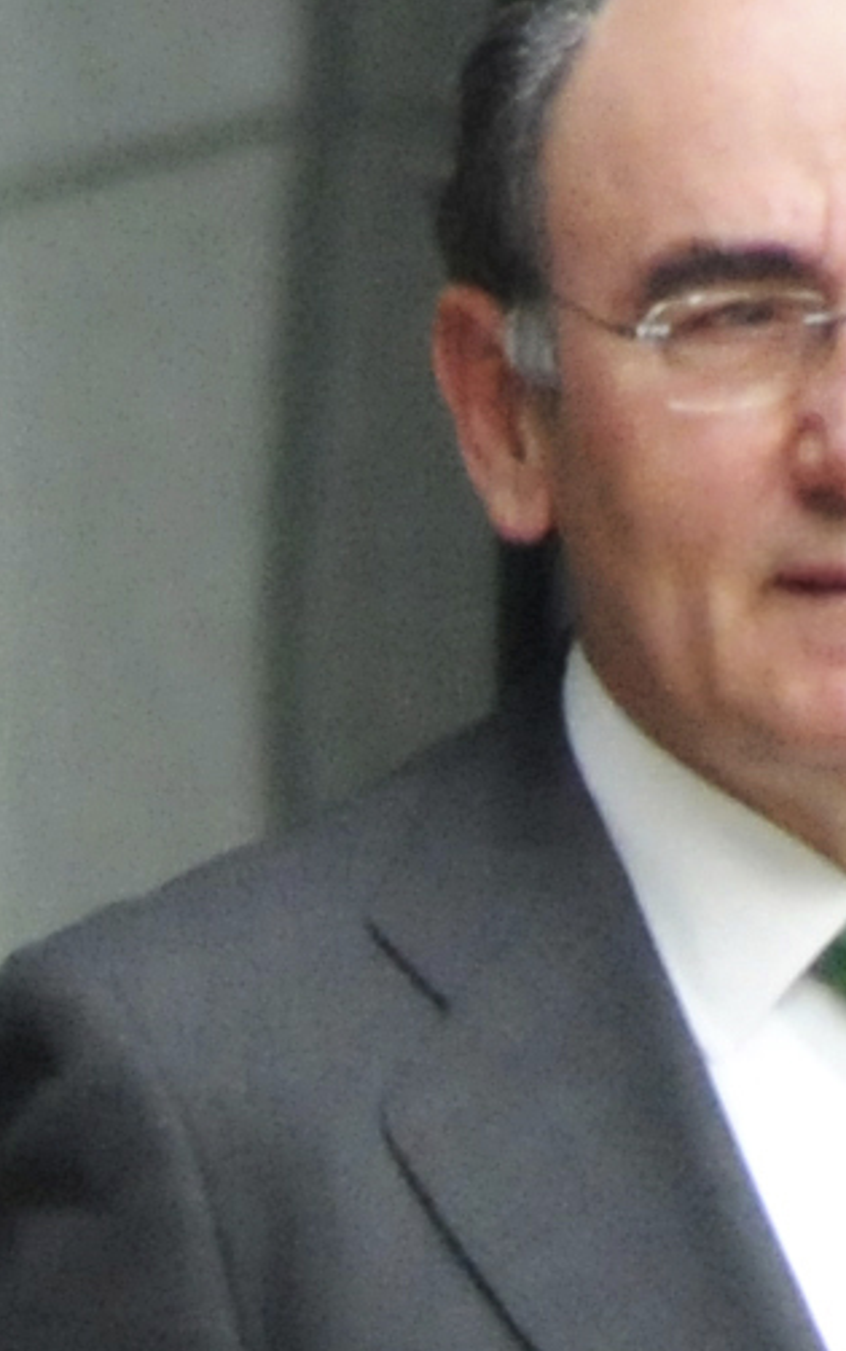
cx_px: 1542
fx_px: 143739
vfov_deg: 0.5
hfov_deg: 0.3
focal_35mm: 3902
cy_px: 1966
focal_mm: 300
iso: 1250
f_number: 6.3
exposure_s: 1/320
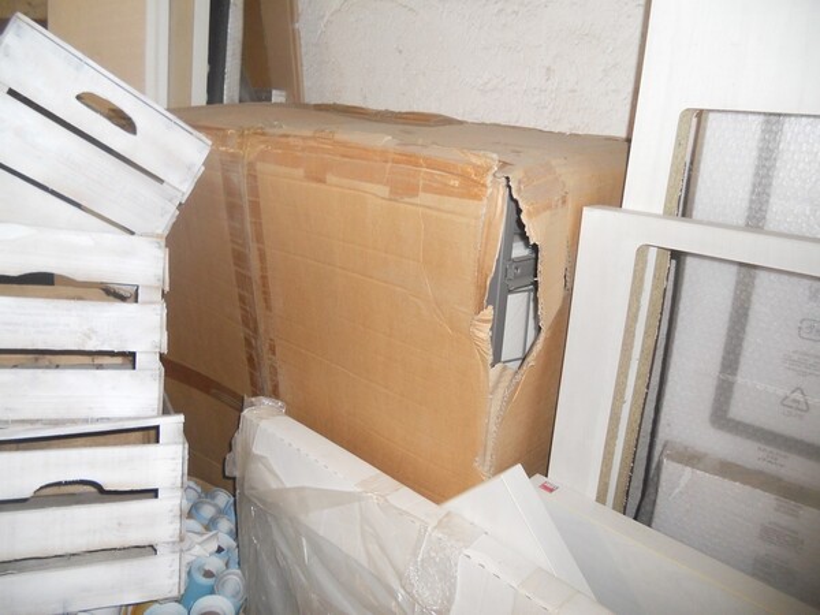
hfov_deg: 65.3
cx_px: 410
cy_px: 308
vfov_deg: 51.4
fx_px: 640
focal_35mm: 27
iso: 200
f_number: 3.2
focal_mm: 4.9
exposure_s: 1/25
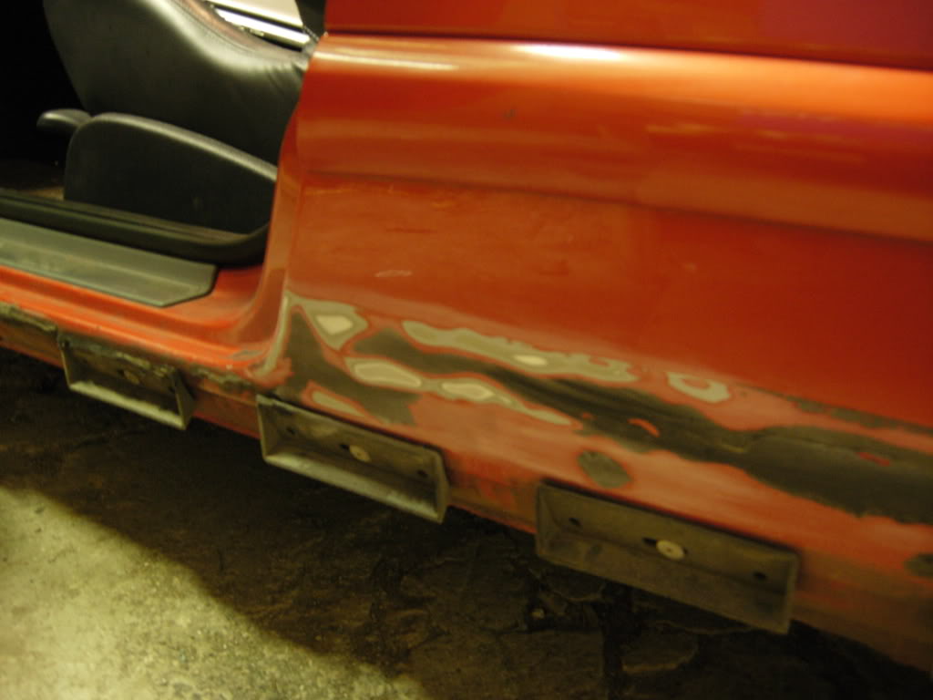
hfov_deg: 51.4
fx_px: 970
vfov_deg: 39.7
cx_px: 466
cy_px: 350
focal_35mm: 36
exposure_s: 1/1.4
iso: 200
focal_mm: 7.5
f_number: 2.7
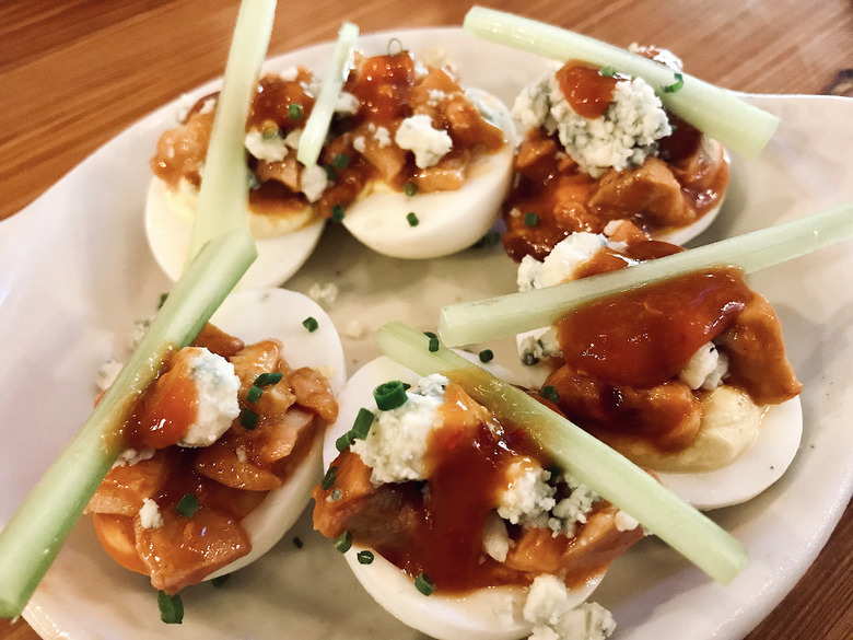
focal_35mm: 28
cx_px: 426
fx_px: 690
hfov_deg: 63.4
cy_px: 320
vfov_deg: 49.7
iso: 100
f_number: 1.8
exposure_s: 1/5
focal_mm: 3.99
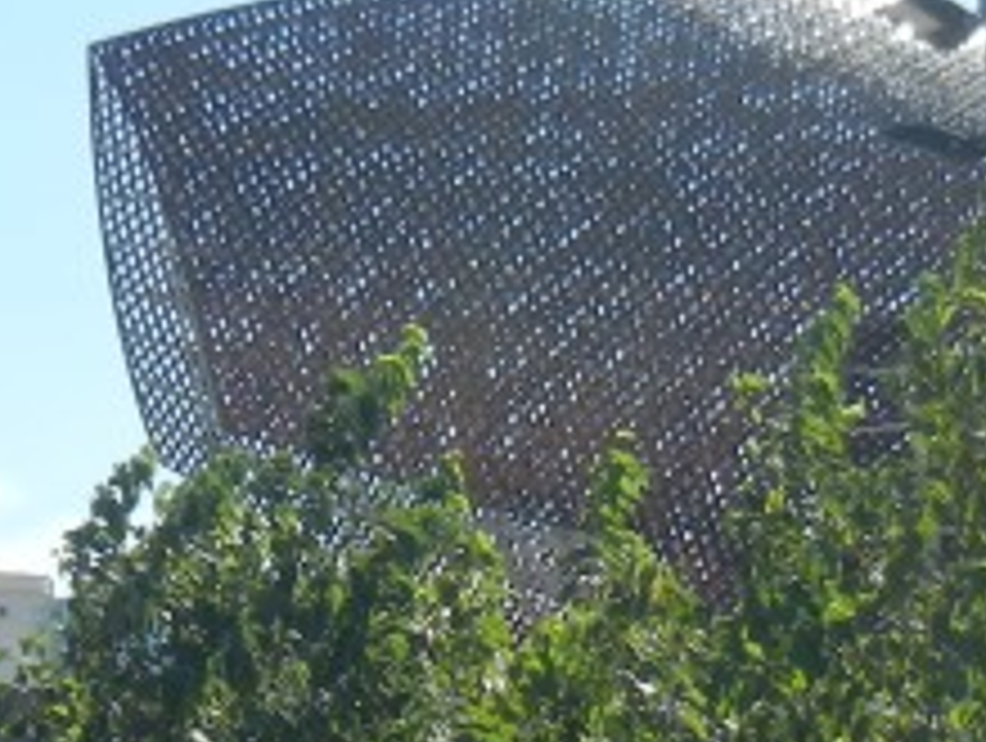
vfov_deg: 10.6
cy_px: 589
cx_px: 360
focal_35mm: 140
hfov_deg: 14.1
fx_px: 3994
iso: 160
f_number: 7
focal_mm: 5.4
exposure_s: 1/459
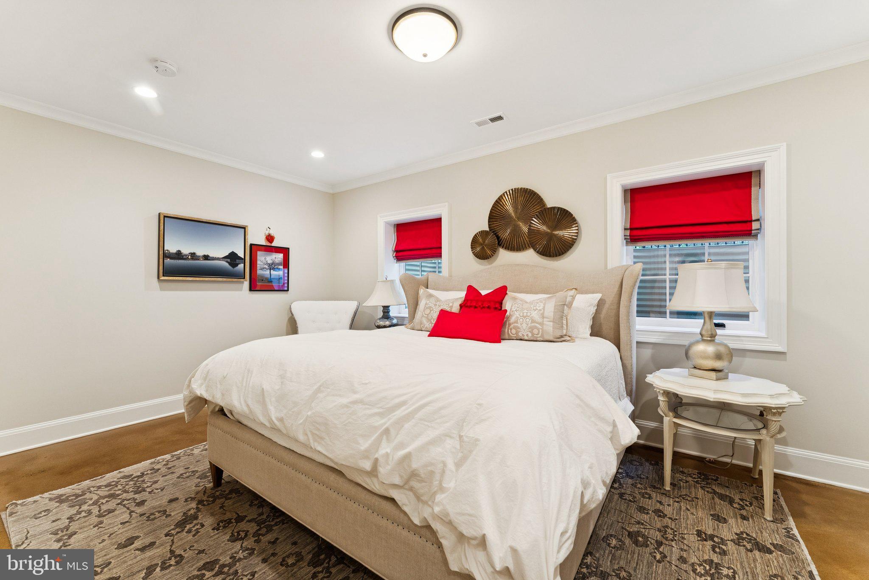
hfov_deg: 104.2
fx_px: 338
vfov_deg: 81.3
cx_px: 434
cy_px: 290
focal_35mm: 14
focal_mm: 14
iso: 250
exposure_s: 1/2
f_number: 9
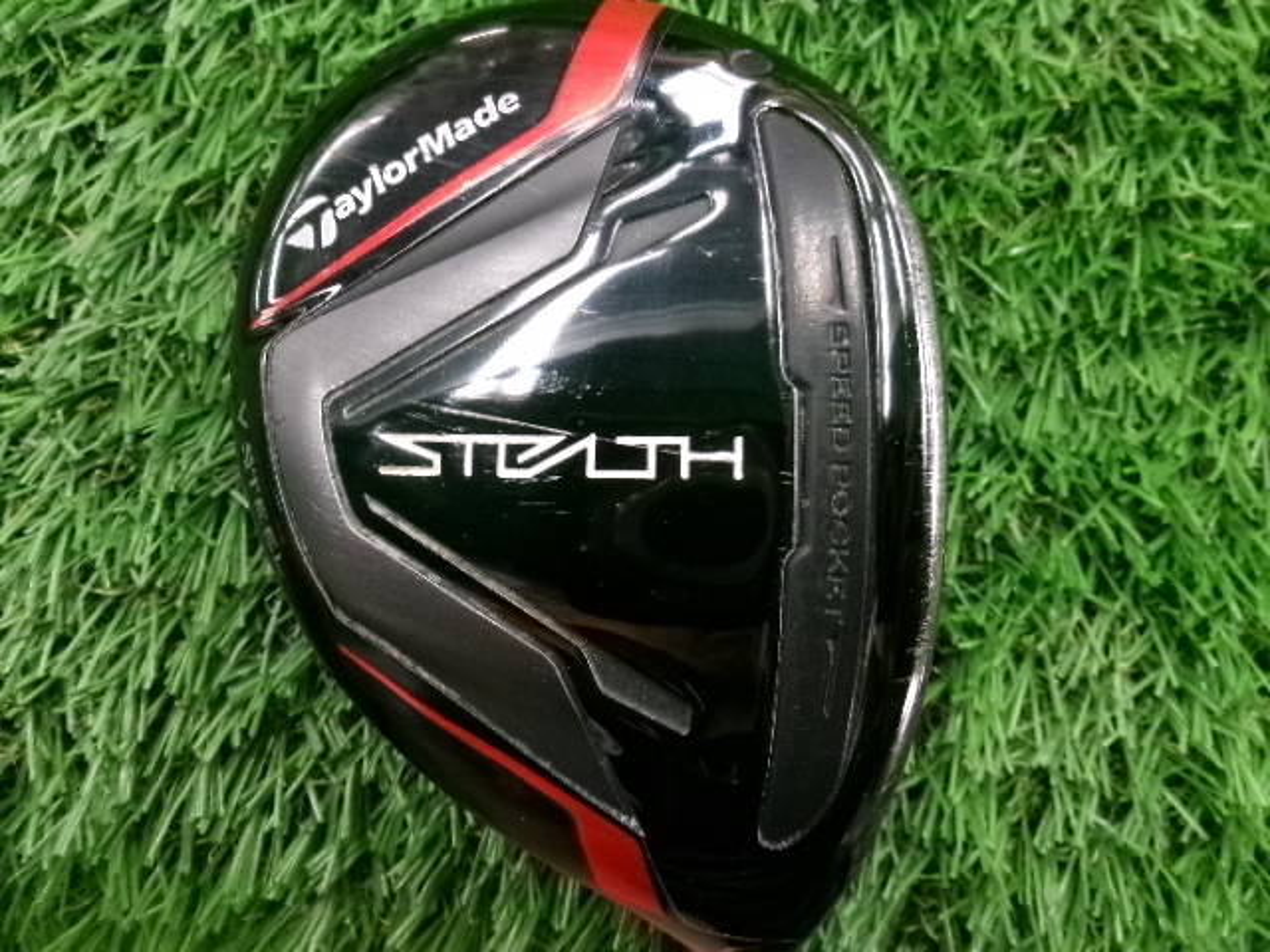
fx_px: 1027
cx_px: 635
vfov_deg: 49.7
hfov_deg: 63.4
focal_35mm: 28
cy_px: 476
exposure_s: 1/34
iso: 800
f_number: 3.9
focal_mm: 5.1
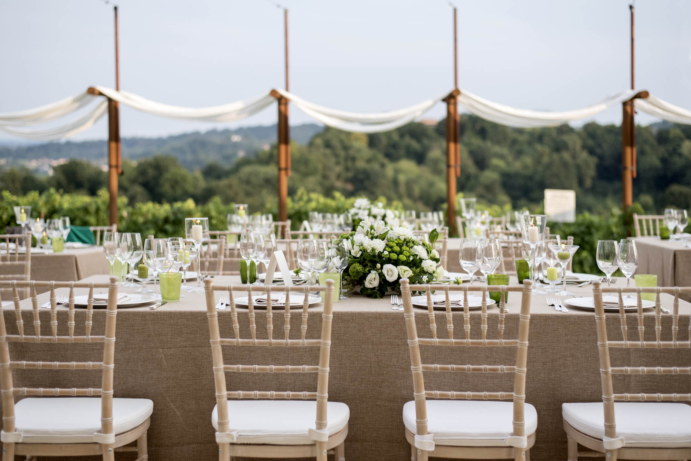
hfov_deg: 39.6
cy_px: 230
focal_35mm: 50
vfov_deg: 27.0
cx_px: 346
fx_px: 960
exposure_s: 1/4000
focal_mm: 50
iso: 800
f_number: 2.8
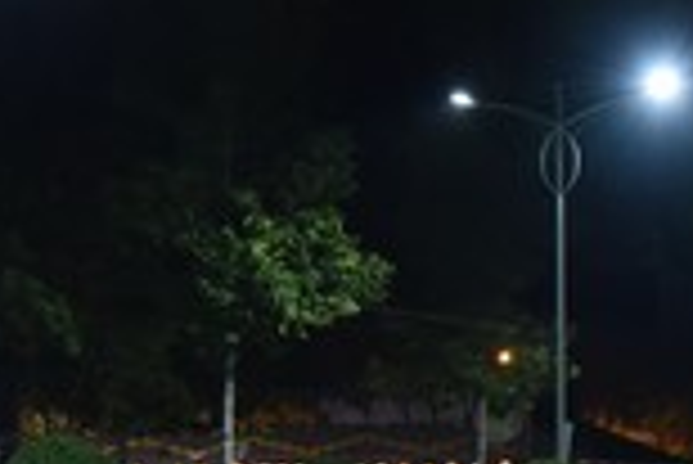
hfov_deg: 16.0
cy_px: 604
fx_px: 2447
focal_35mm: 127
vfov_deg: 10.6
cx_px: 567
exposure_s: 1/100
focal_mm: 30
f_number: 4
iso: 2000
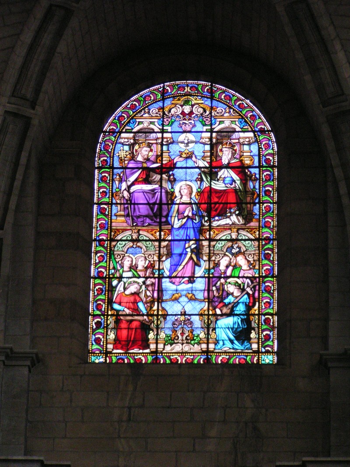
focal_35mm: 172
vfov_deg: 11.5
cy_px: 234
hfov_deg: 8.6
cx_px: 175
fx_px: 2319
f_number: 3.5
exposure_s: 1/125
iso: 400
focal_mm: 26.3
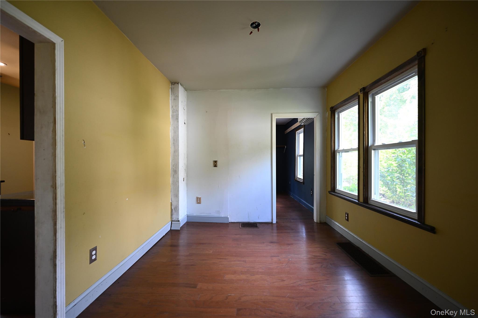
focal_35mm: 14
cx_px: 239
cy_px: 159
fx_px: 186
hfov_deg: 104.3
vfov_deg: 81.2
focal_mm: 14
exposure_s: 1/160
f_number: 2.8
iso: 800
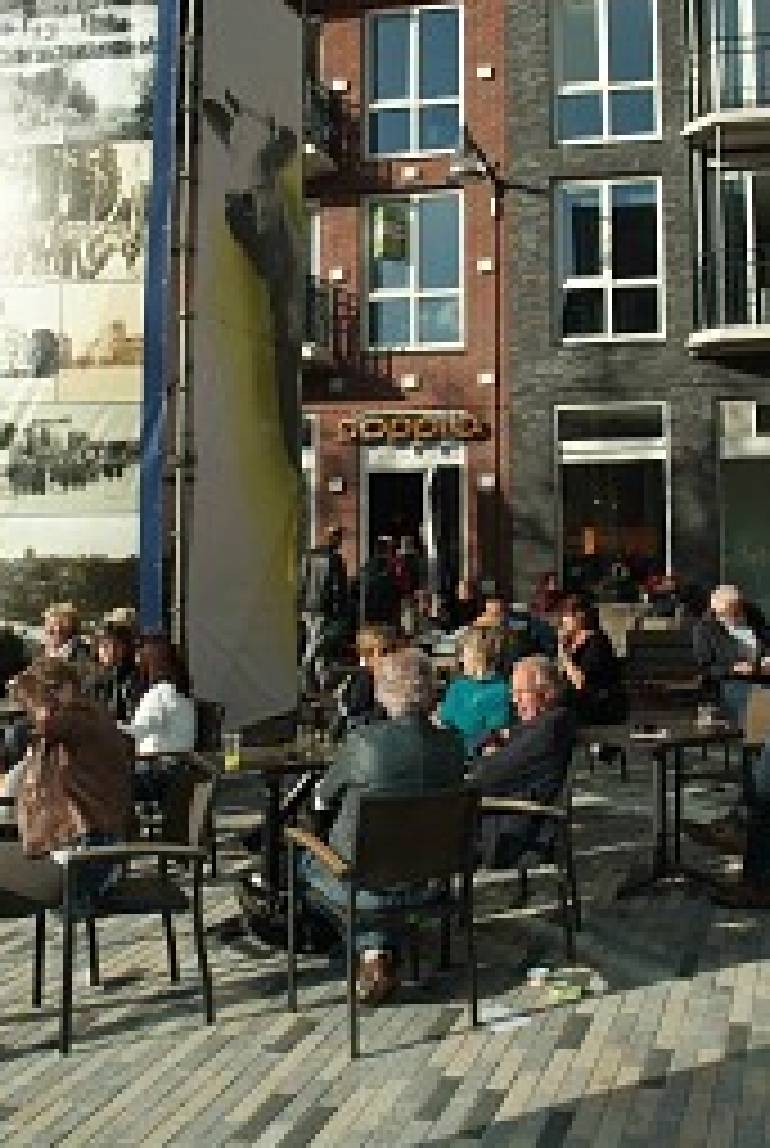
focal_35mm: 37
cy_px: 405
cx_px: 543
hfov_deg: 35.5
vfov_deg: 51.1
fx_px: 1182
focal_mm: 14
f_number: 6.7
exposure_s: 1/1000
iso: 400
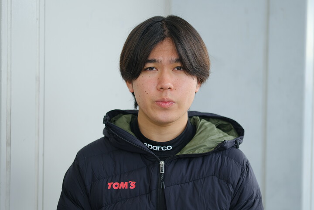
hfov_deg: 27.0
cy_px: 105
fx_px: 654
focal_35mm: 75
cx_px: 157
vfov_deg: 18.2
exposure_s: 1/850
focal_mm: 50
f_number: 2
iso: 320
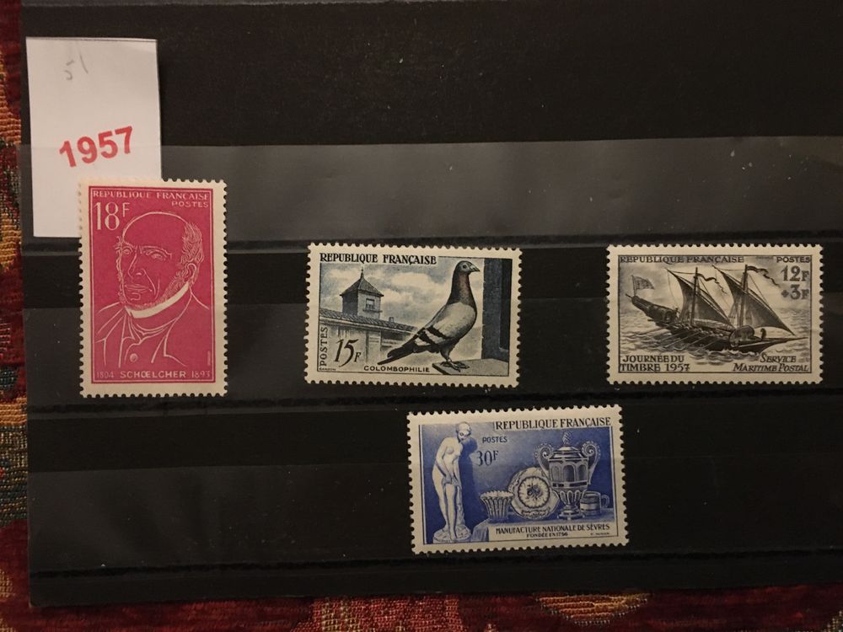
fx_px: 706
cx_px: 422
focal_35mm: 29
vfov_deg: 48.2
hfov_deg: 61.7
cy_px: 316
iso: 400
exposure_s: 1/17
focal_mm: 4.15
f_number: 2.2
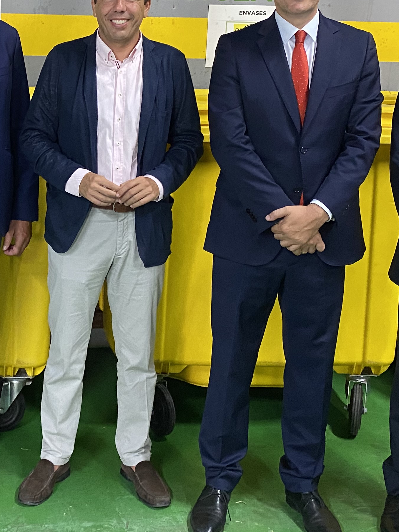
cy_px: 158
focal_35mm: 58
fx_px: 891
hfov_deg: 24.3
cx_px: 19
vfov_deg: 32.8
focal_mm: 4.25
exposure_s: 1/50
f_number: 1.8
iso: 250
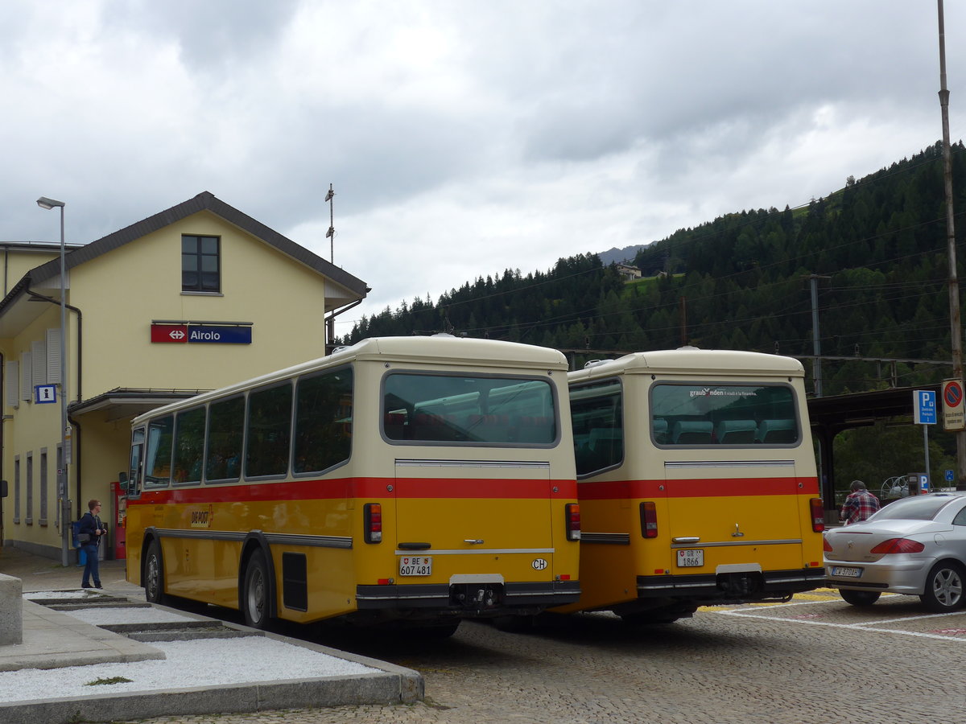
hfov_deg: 36.8
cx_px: 483
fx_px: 1451
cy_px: 362
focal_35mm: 52
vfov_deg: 28.0
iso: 80
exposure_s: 1/1000
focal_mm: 10.7
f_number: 3.3
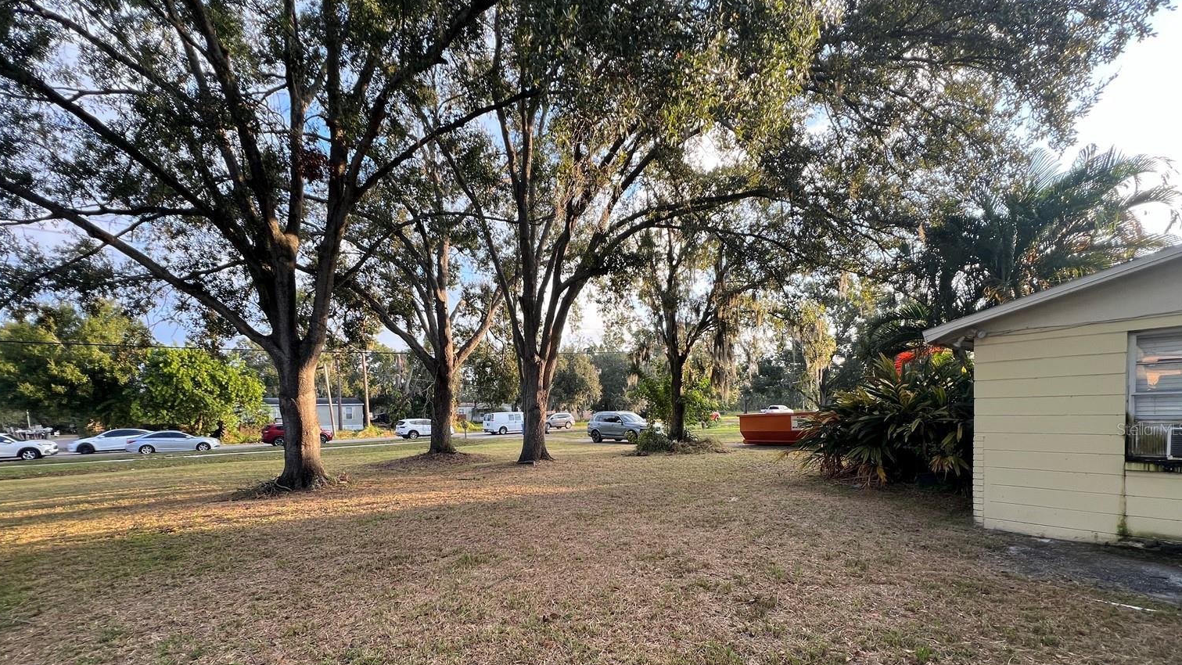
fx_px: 470
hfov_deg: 102.9
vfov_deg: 69.0
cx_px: 565
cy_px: 429
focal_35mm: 15
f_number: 1.8
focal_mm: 1.57
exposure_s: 1/117
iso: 32
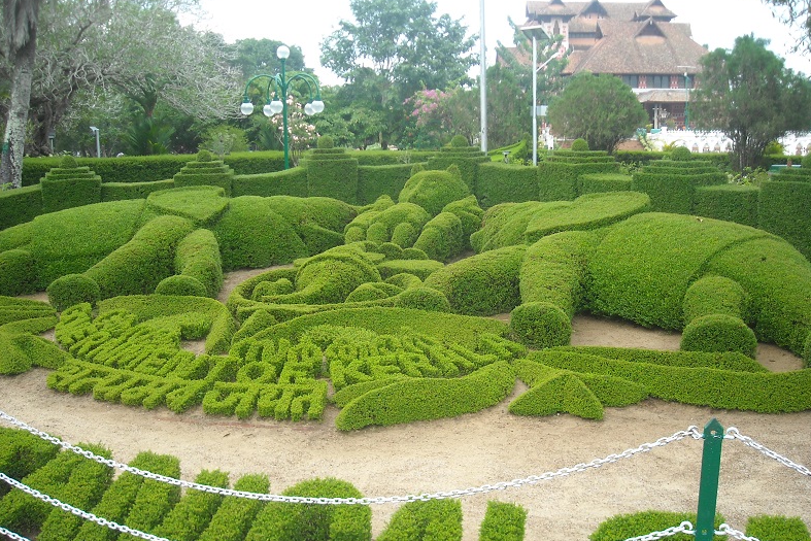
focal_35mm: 37
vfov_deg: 36.0
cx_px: 405
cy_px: 277
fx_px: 834
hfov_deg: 51.9
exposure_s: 1/129
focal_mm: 5.7
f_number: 2.8
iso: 64
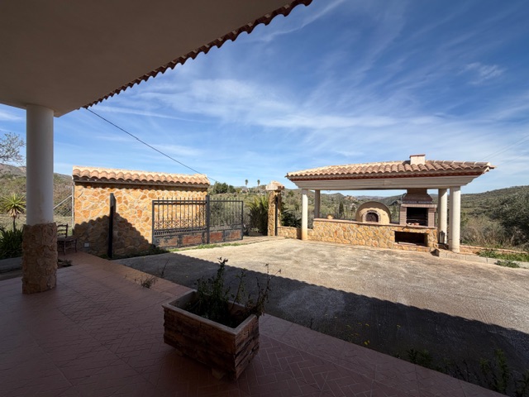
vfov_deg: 85.7
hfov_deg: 102.1
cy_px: 198
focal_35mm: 14
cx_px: 264
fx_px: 214
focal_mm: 2.22
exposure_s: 1/928
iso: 20
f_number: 2.2
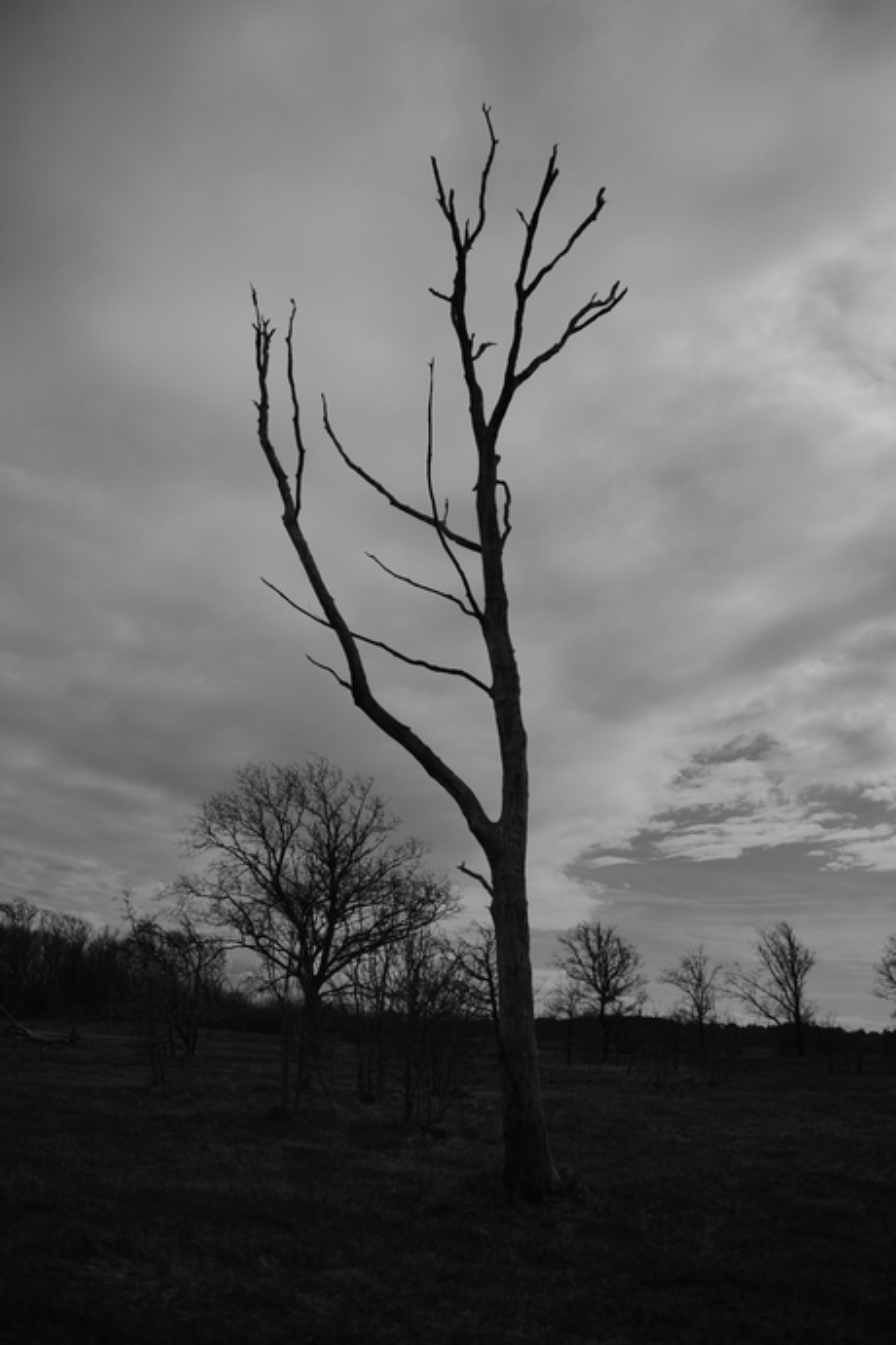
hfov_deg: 50.4
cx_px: 448
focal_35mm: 26
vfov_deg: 70.4
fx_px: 952
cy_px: 672
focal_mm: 17
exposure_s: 1/800
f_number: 2.8
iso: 100
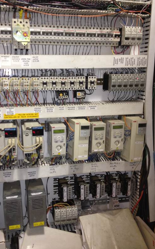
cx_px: 62
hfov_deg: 33.5
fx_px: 257
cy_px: 123
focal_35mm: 38
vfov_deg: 51.5
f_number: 2.4
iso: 160
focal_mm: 4.28
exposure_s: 1/20
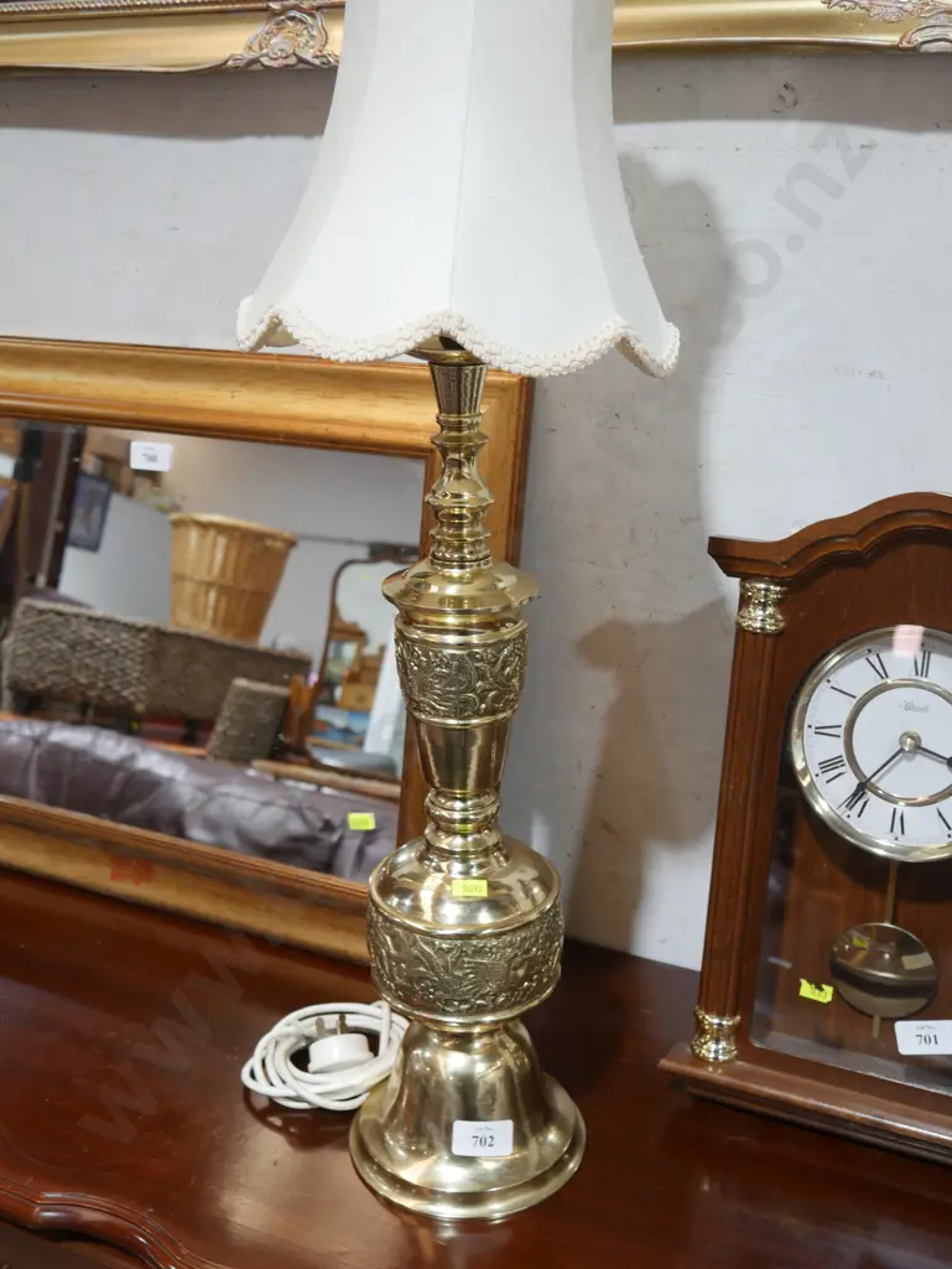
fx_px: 1466
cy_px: 634
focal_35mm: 40
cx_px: 476
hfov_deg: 36.0
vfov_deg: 46.8
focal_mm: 20
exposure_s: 1/60
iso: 500
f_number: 4.4
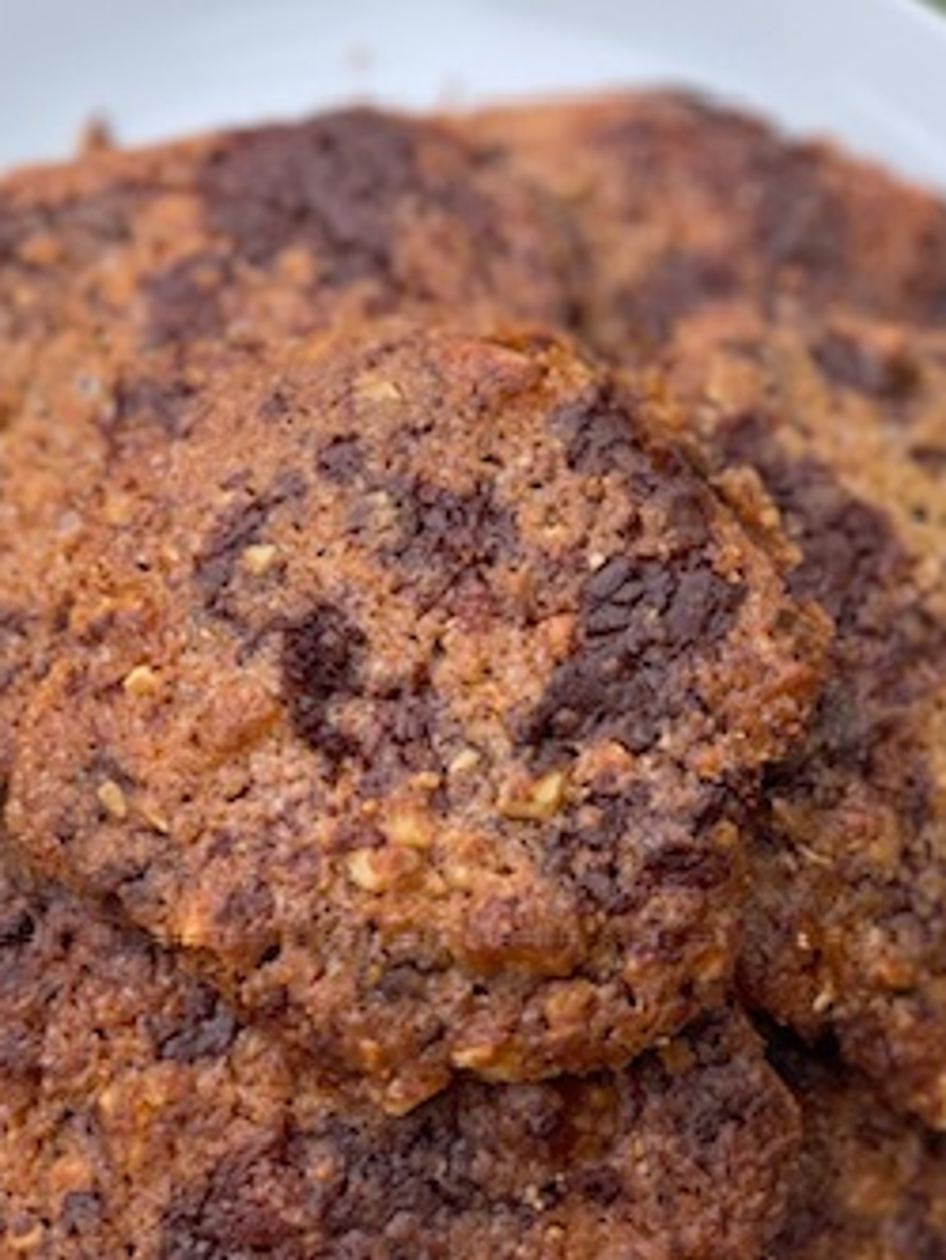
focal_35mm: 50
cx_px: 439
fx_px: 1821
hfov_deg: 29.1
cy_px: 696
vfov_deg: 38.1
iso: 50
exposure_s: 1/1339
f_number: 1.6
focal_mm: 5.1
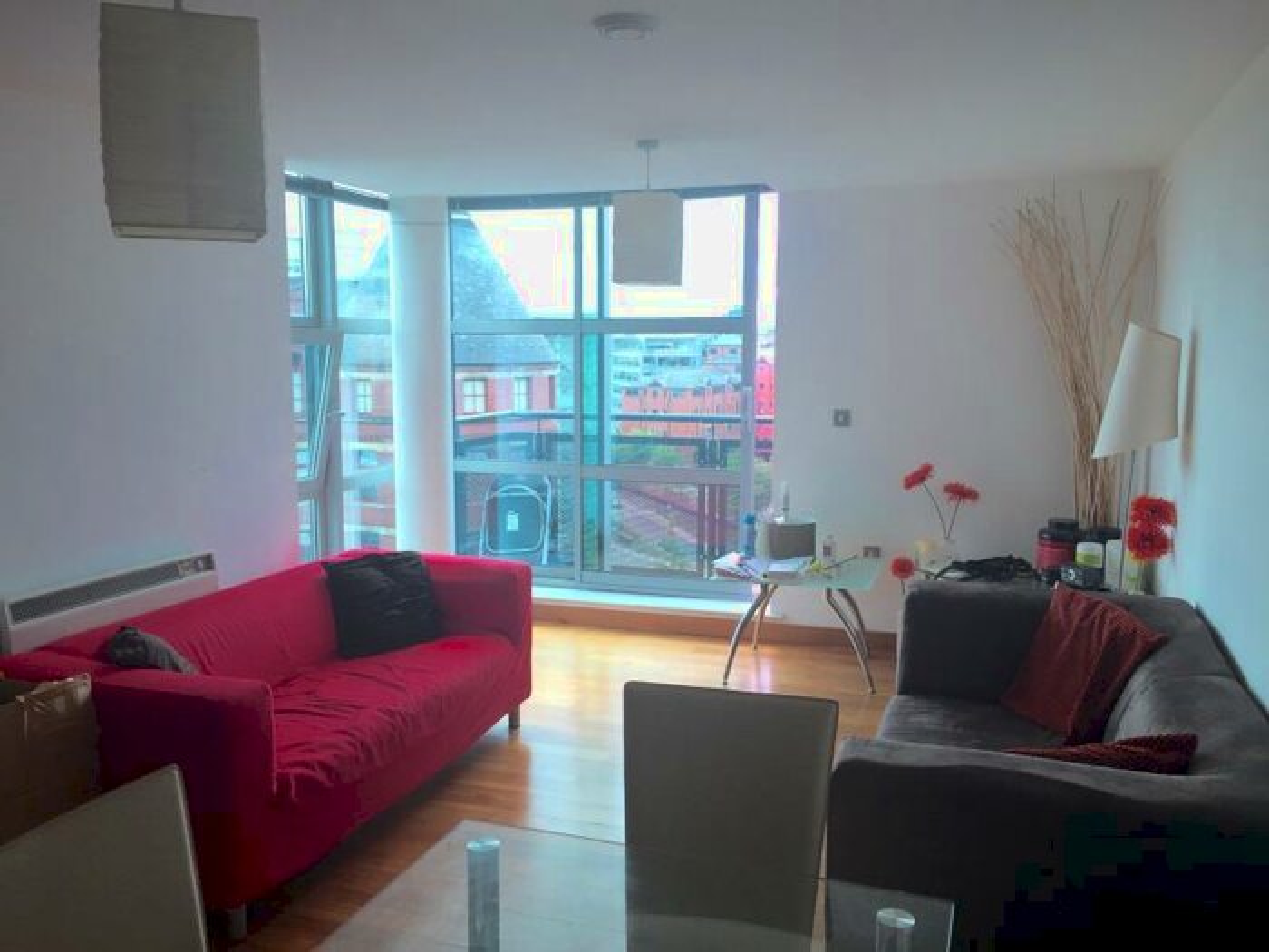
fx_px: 1063
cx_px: 634
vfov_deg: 48.2
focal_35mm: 29
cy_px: 476
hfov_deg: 61.7
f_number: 2.2
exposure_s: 1/111
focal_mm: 4.15
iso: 32
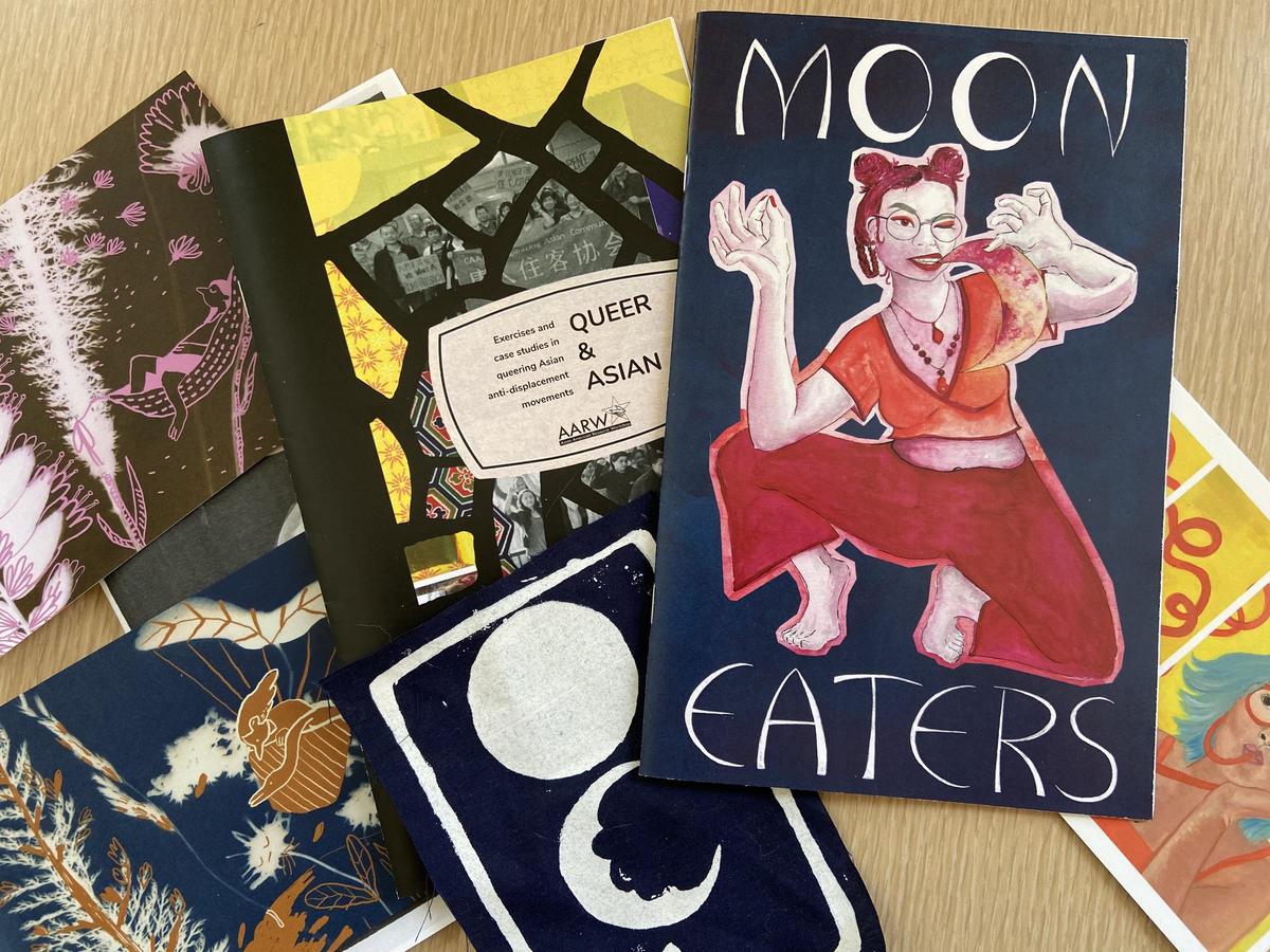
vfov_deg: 53.1
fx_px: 954
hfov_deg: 67.3
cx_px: 635
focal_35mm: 26
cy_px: 476
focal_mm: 4.25
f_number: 1.8
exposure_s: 1/116
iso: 125
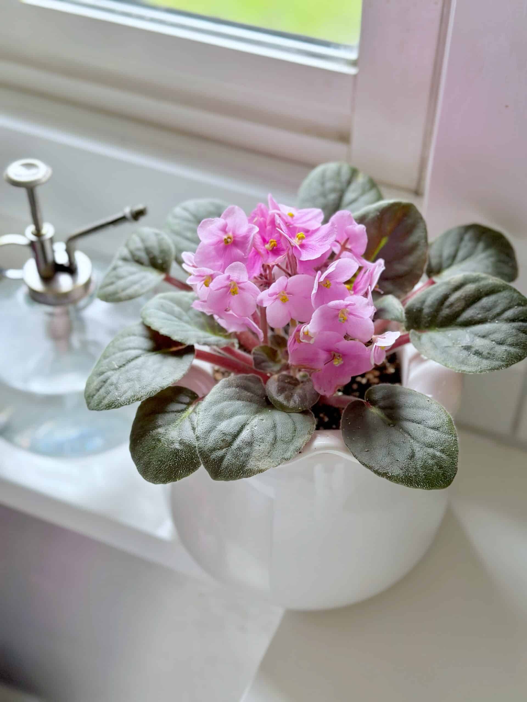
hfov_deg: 30.3
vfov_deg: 39.7
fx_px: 974
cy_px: 351
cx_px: 264
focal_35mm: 48
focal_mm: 6.86
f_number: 1.78
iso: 125
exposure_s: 1/63
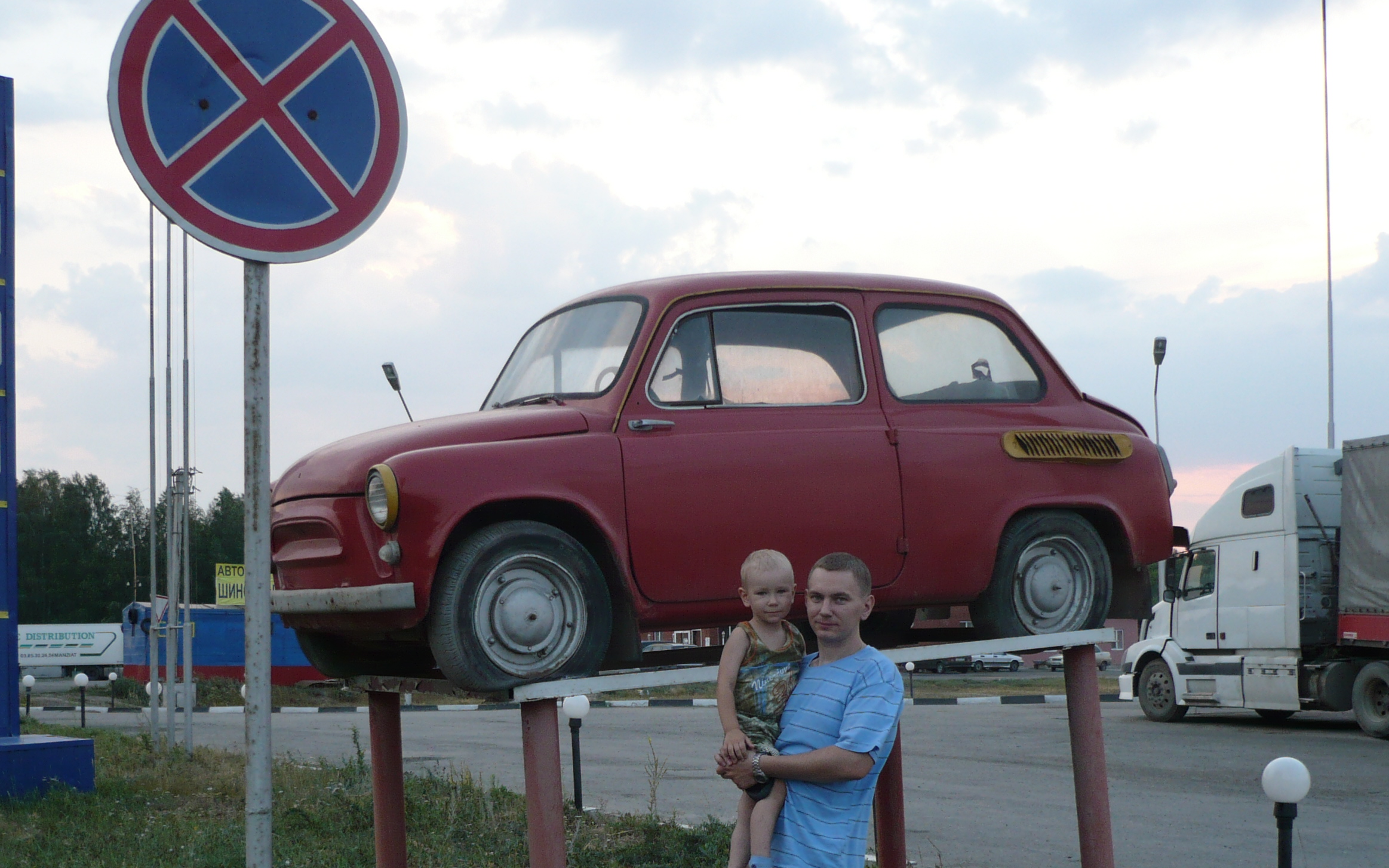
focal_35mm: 49
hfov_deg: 41.0
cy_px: 664
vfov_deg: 26.0
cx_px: 664
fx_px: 1855
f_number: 2.8
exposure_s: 1/80
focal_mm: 5.8
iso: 100
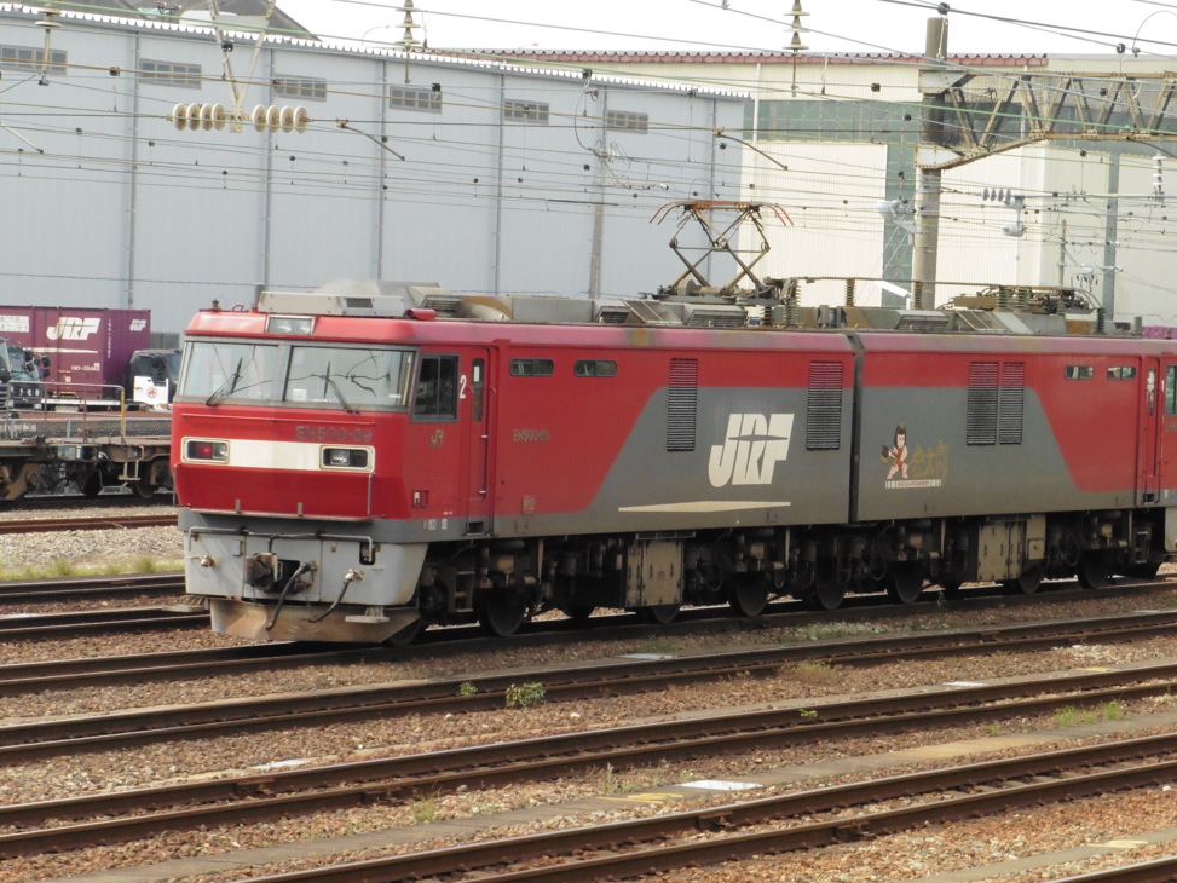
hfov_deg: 12.2
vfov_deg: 9.2
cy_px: 426
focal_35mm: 162
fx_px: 5509
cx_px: 598
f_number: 6.3
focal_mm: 27.6
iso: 400
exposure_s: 1/500
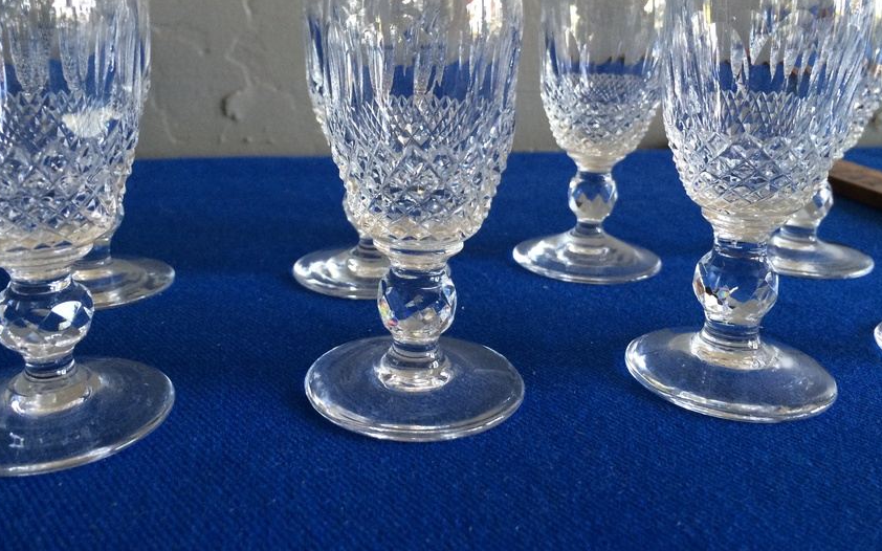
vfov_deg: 37.0
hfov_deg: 56.7
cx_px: 425
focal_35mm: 34
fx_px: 817
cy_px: 201
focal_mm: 4.12
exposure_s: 1/30
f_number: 2.2
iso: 64
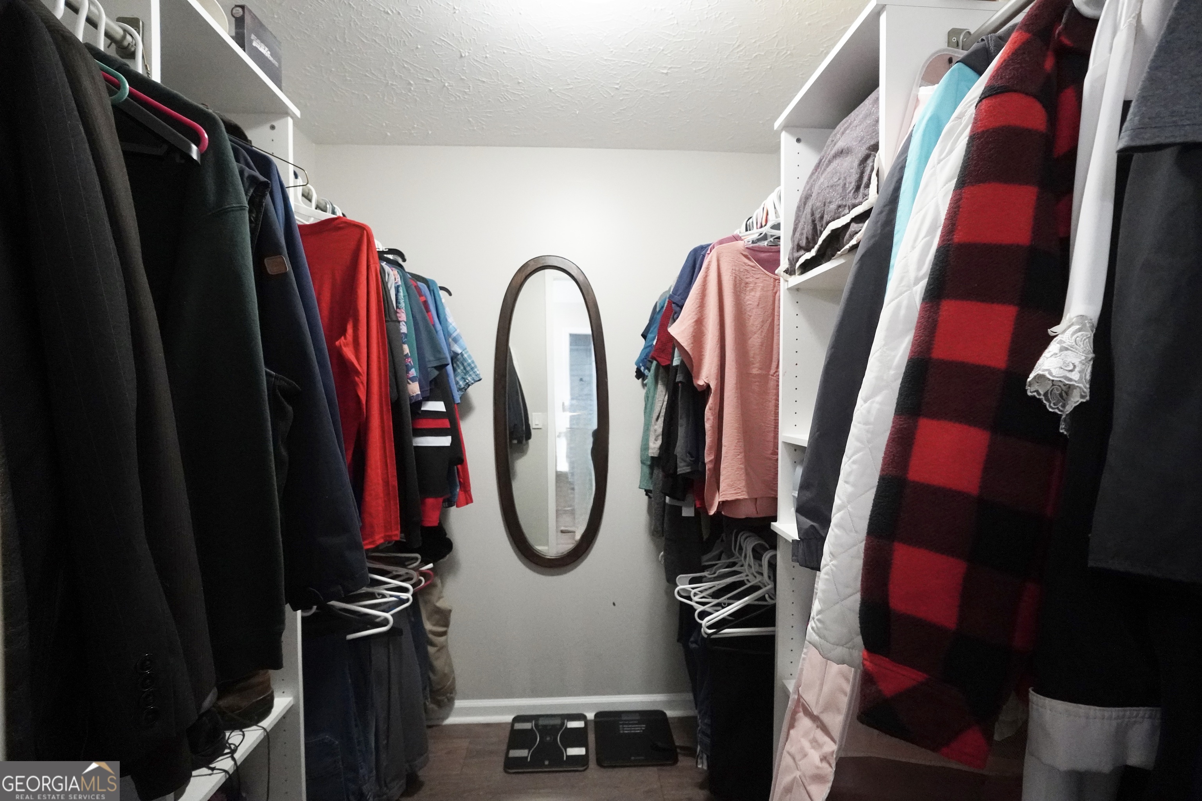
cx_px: 601
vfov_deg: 77.3
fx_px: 501
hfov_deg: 100.4
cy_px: 400
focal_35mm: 15
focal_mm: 10
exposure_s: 1/160
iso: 5000
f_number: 4
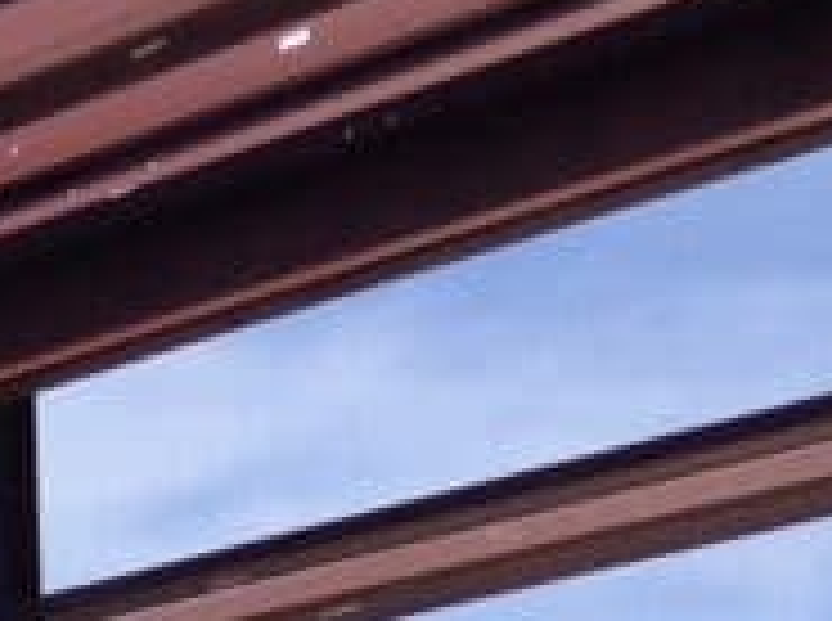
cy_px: 1269
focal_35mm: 183
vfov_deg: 7.7
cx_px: -1457
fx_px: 4390
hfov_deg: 9.2
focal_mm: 4.12
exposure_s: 1/1550
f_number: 2.4
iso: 50
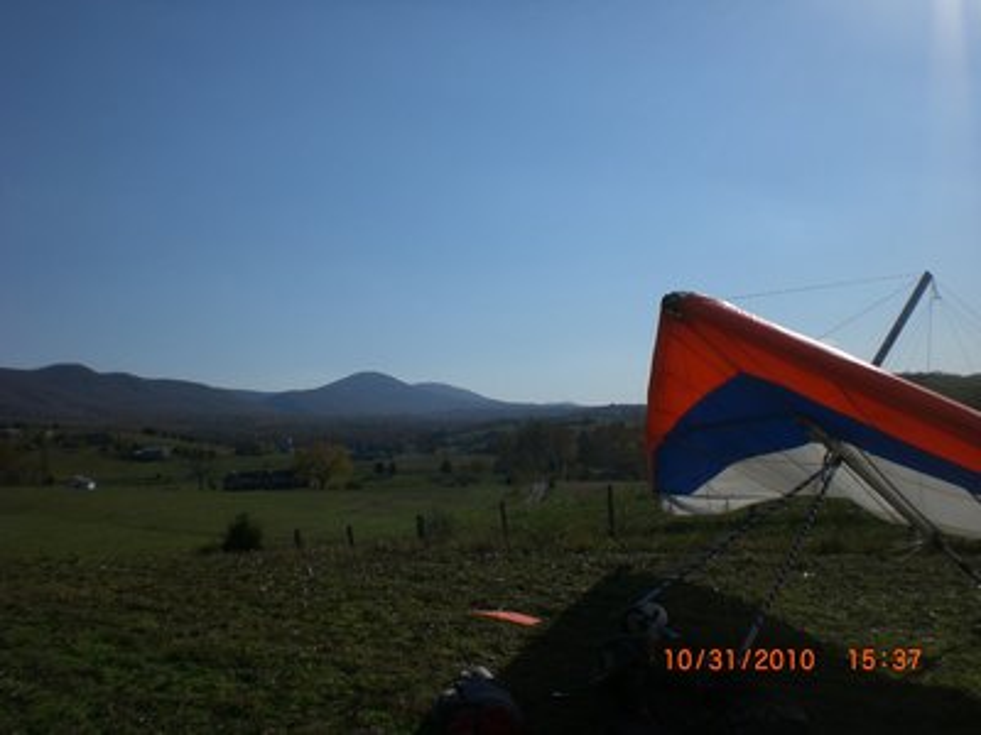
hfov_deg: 49.0
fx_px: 1077
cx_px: 490
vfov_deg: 37.7
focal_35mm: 38
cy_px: 368
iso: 50
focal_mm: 6.3
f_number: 4.4
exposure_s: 1/2000
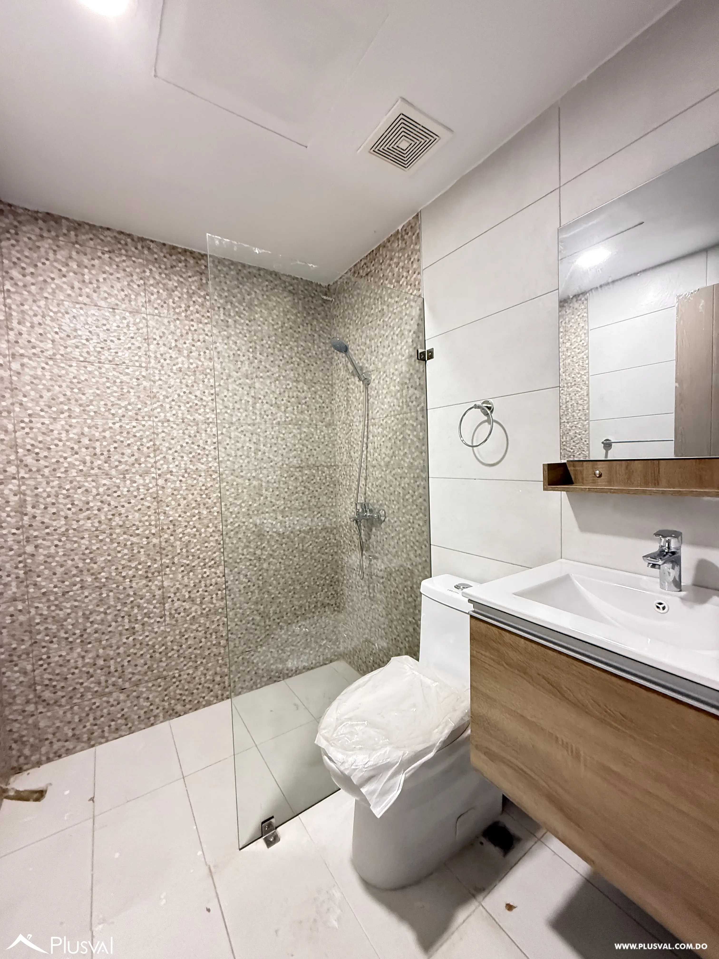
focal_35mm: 14
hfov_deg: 85.7
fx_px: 388
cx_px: 360
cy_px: 480
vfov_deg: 102.1
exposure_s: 1/60
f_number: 2.2
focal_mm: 2.22
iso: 640
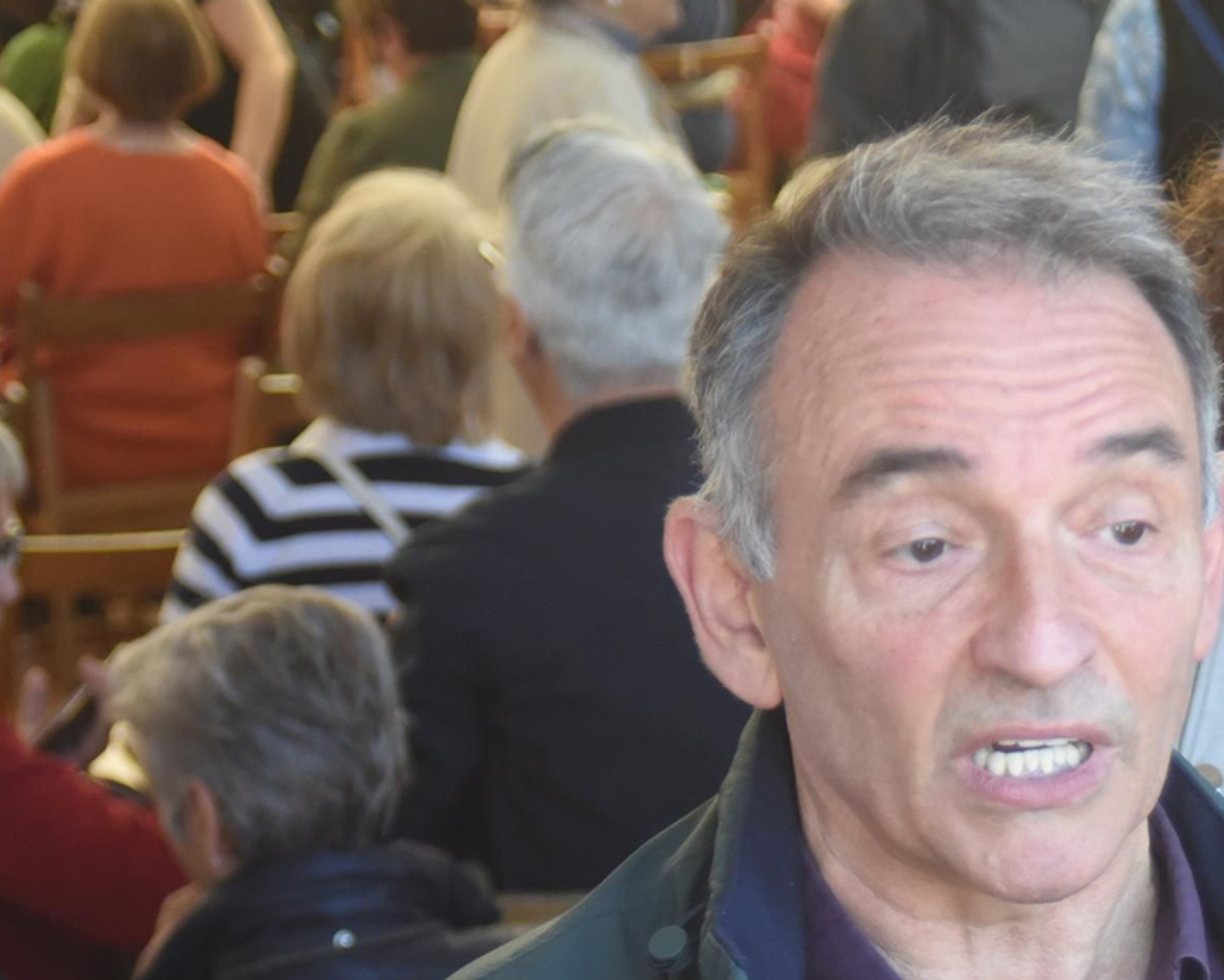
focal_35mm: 162
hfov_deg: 11.8
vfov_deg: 9.5
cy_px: 713
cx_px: 1083
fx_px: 5871
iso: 2200
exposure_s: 1/400
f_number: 5.6
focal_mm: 78
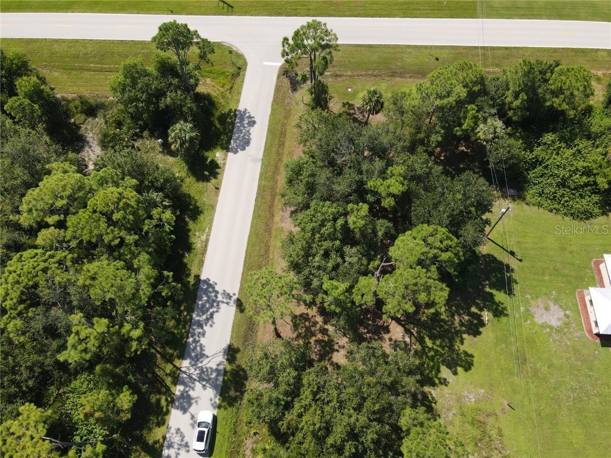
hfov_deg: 71.6
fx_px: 424
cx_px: 306
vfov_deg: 56.8
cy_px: 229
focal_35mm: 24
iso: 100
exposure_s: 1/500
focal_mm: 4.5
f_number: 2.8
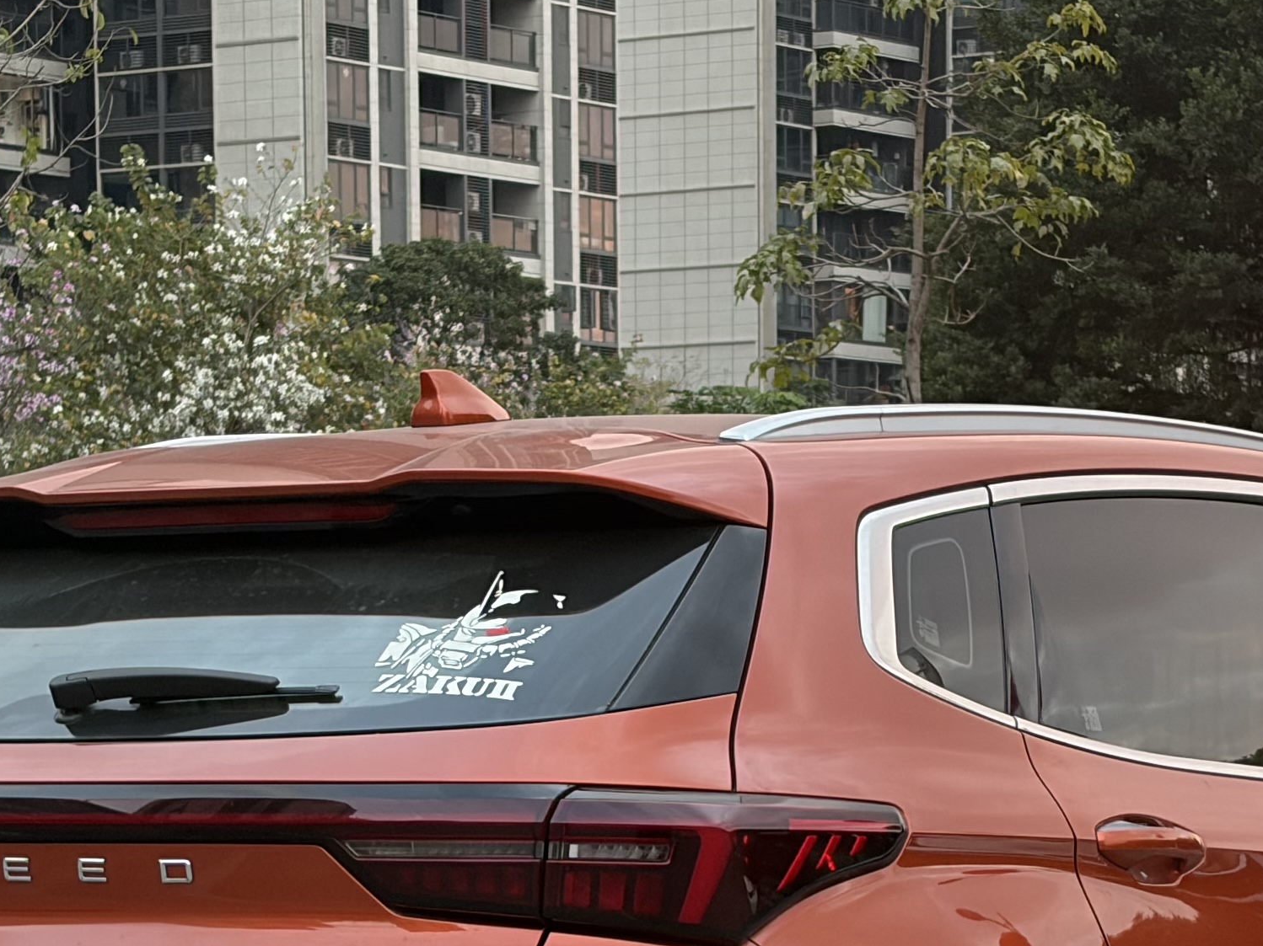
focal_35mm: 140
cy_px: 1034
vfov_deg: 10.5
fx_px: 5107
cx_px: 774
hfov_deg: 14.1
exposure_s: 1/97
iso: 80
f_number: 1.6
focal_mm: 5.96
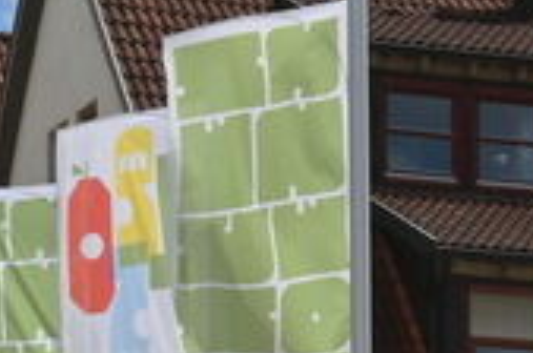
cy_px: 1039
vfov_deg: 4.4
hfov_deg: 6.8
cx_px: 804
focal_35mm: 299
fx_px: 4418
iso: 720
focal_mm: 42
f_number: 22
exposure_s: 1/250
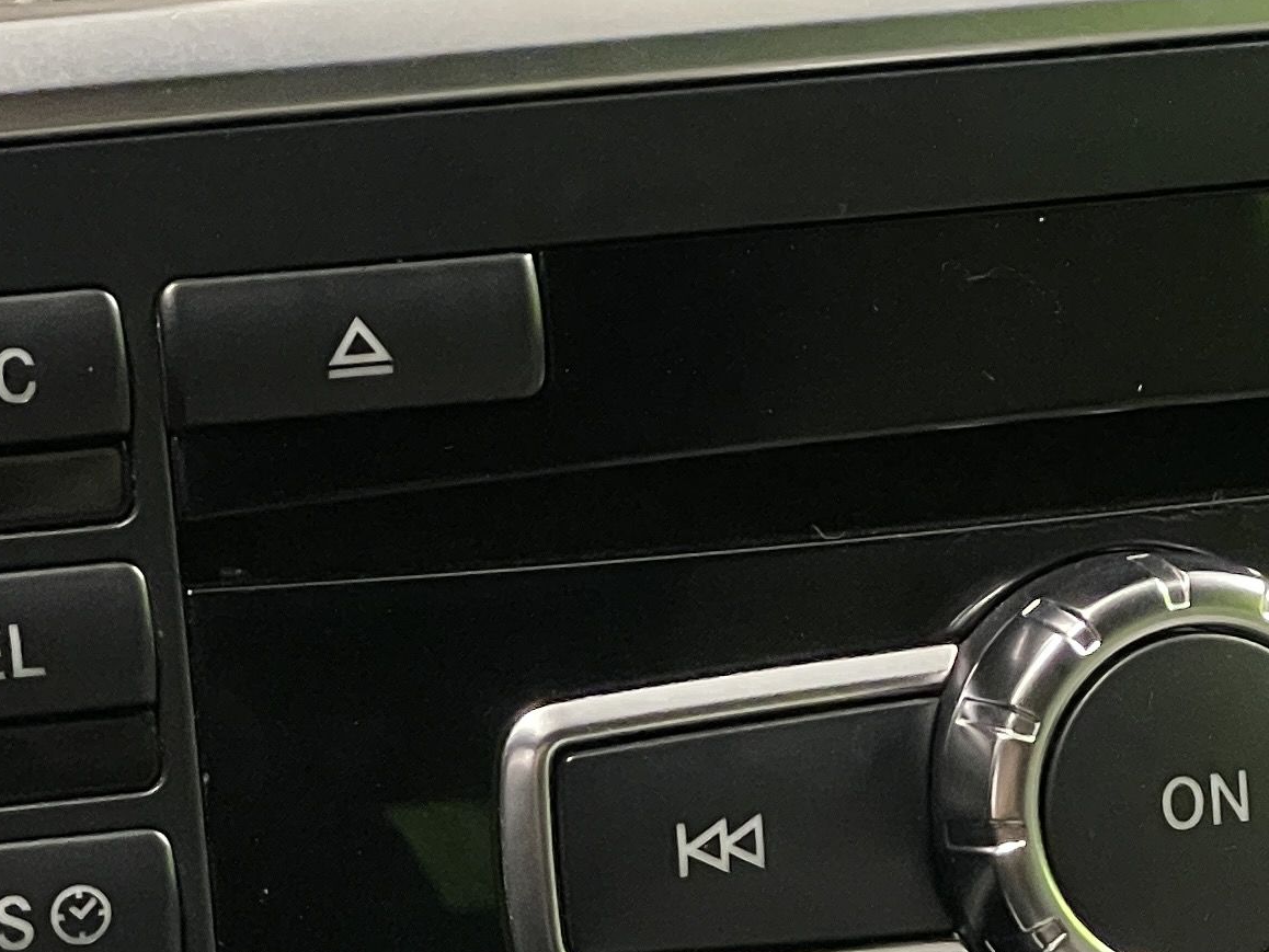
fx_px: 6637
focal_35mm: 181
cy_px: 1477
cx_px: 953
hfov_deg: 10.9
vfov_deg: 8.0
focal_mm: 6
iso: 640
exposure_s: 1/50
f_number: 2
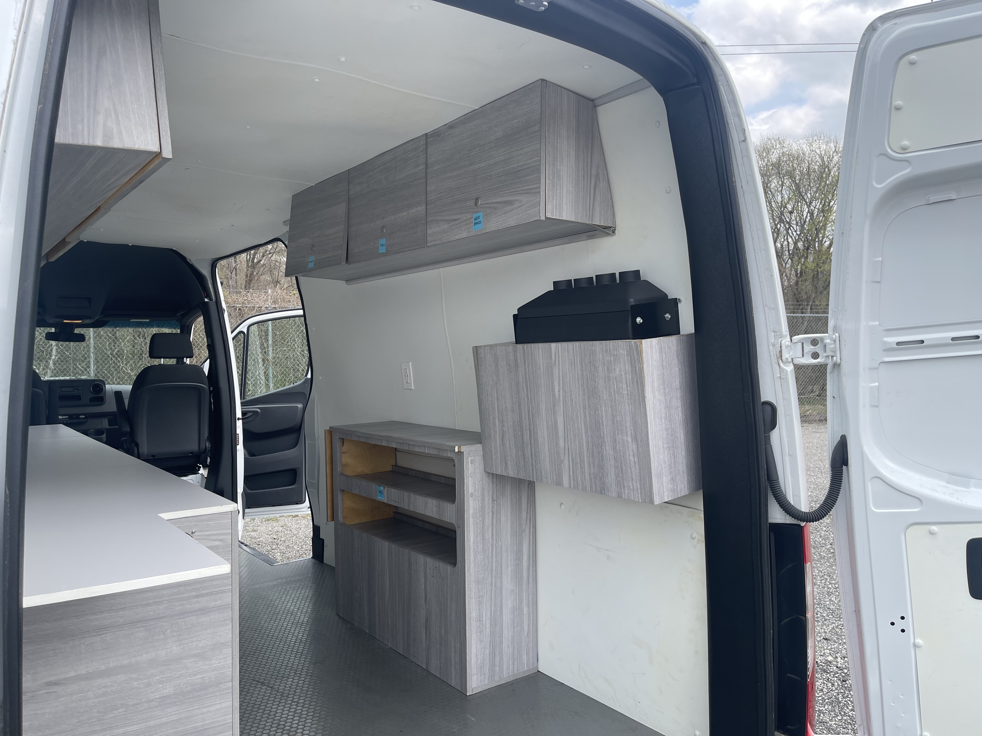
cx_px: 491
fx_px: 709
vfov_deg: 54.9
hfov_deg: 69.4
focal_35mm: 25
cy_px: 368
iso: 32
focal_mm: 5.1
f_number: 1.6
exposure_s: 1/978
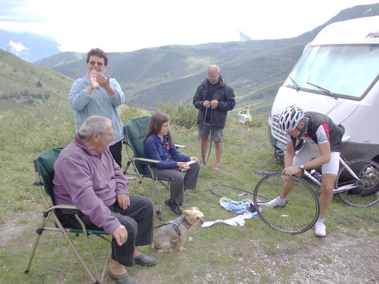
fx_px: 307
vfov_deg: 49.7
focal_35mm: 28
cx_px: 190
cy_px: 142
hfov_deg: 63.4
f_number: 5.4
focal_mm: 4
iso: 80
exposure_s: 1/200
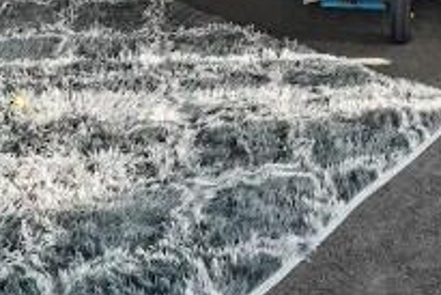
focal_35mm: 70
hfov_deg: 27.9
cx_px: 381
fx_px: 858
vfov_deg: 14.5
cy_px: -363
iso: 400
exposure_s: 1/8
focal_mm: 14
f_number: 8
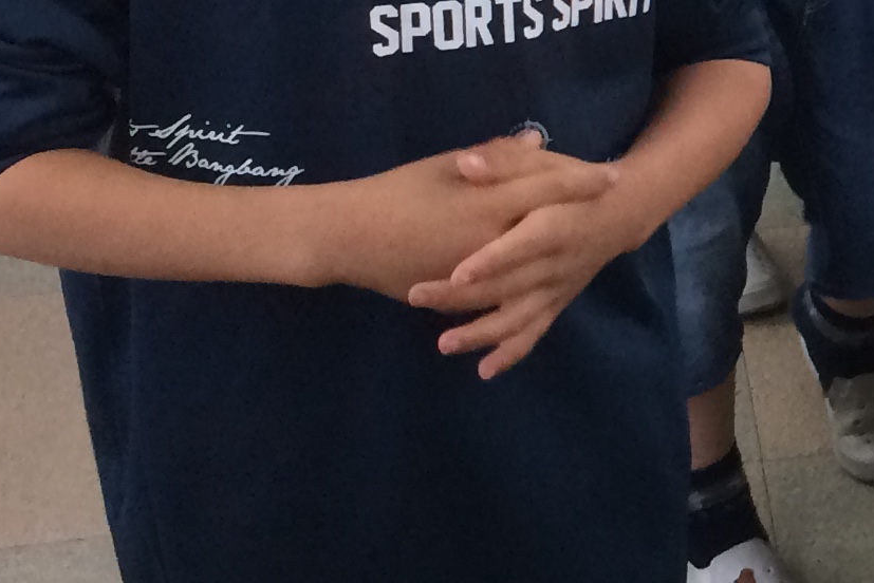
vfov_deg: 11.5
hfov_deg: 15.7
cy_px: 127
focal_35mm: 119
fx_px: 2890
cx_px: 1345
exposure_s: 1/30
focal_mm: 4.15
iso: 40
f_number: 2.2
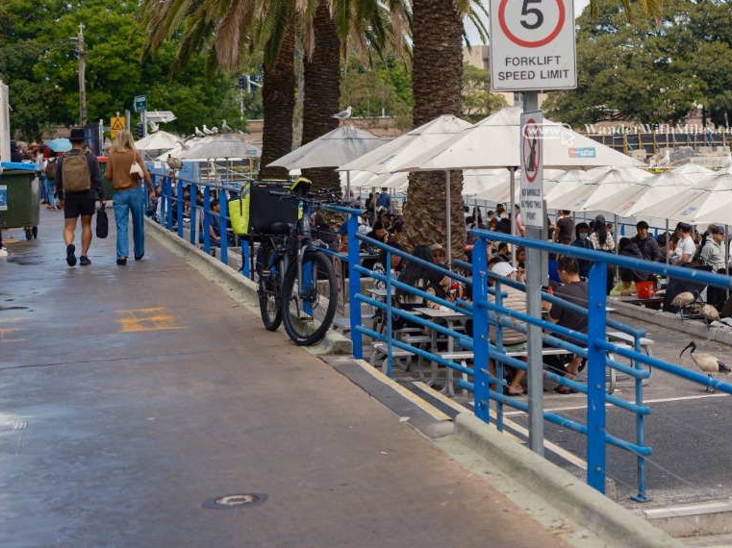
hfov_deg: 26.6
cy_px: 135
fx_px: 1501
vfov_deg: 20.5
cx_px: 635
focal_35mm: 71
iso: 200
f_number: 2.8
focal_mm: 45
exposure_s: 1/1800
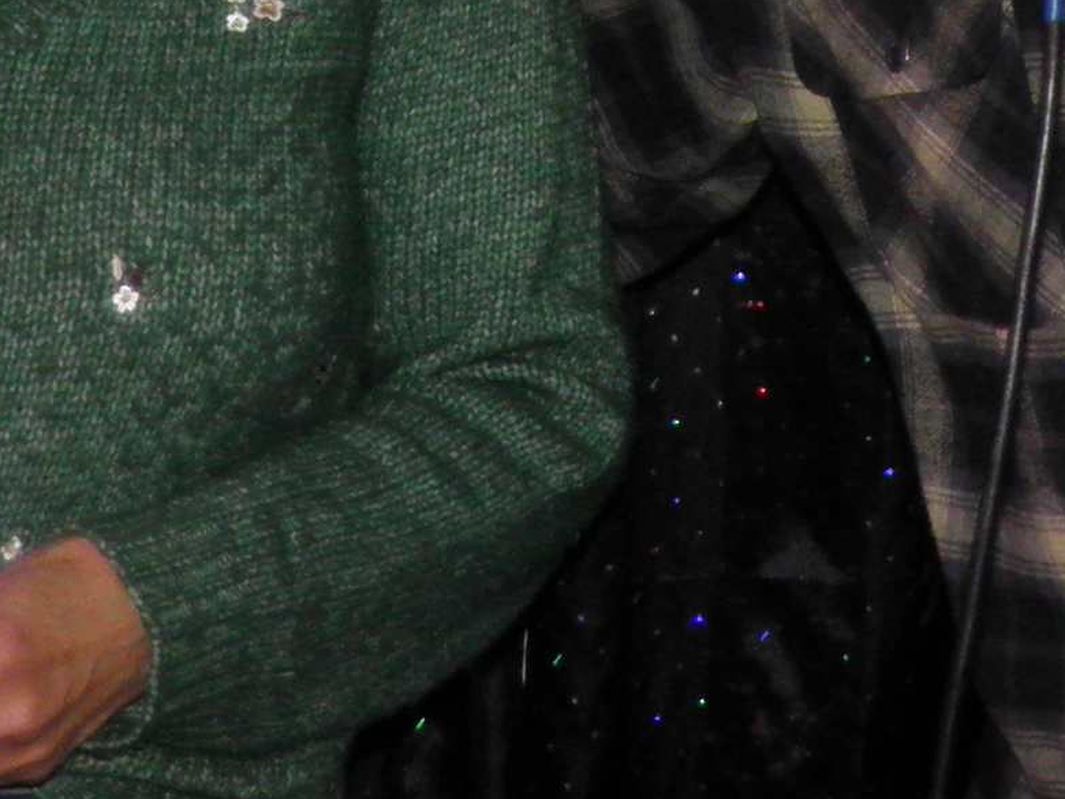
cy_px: -738
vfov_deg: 9.1
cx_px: 490
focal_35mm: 154
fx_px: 4738
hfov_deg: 12.8
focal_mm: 4.9
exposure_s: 1/30
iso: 100
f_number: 2.8
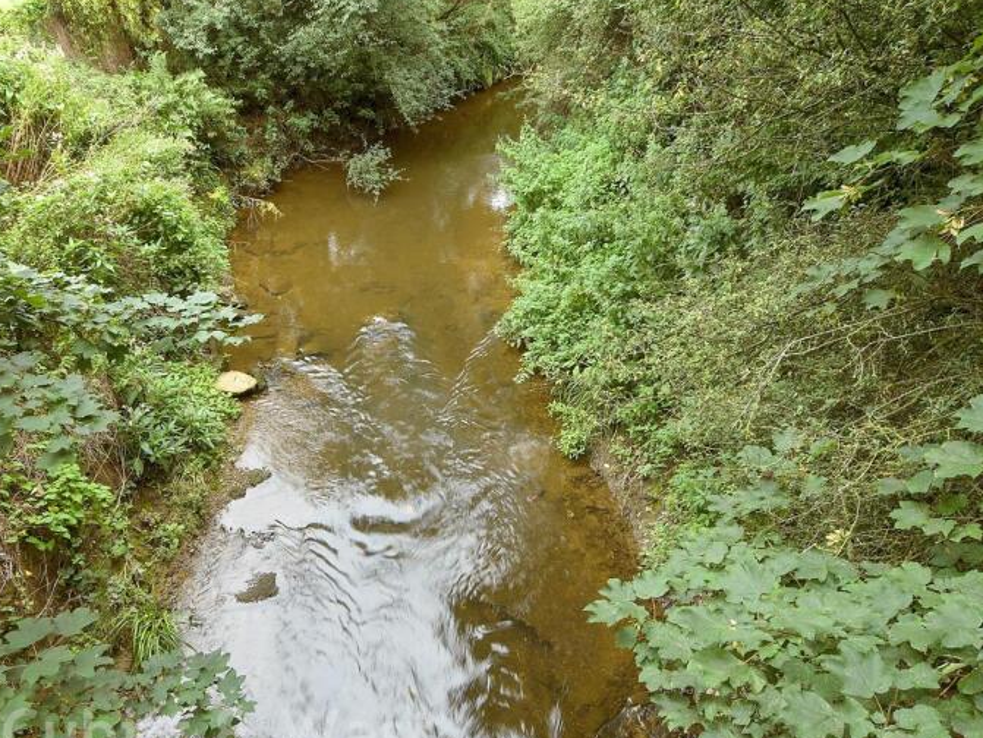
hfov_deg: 75.9
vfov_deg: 61.1
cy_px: 392
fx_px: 625
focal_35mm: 22
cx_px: 422
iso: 200
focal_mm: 10
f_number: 10
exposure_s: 1/8
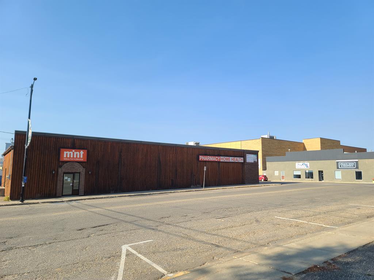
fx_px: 270
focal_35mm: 25
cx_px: 187
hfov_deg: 69.4
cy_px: 140
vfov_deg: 54.9
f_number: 1.8
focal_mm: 7
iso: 16
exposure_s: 1/572
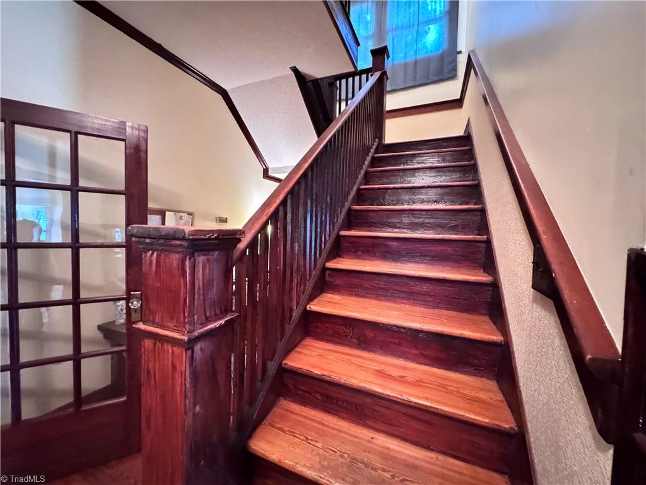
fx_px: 261
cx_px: 323
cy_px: 242
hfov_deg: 102.1
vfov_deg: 85.7
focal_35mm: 14
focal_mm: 2.22
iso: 2500
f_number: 2.2
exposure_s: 1/30
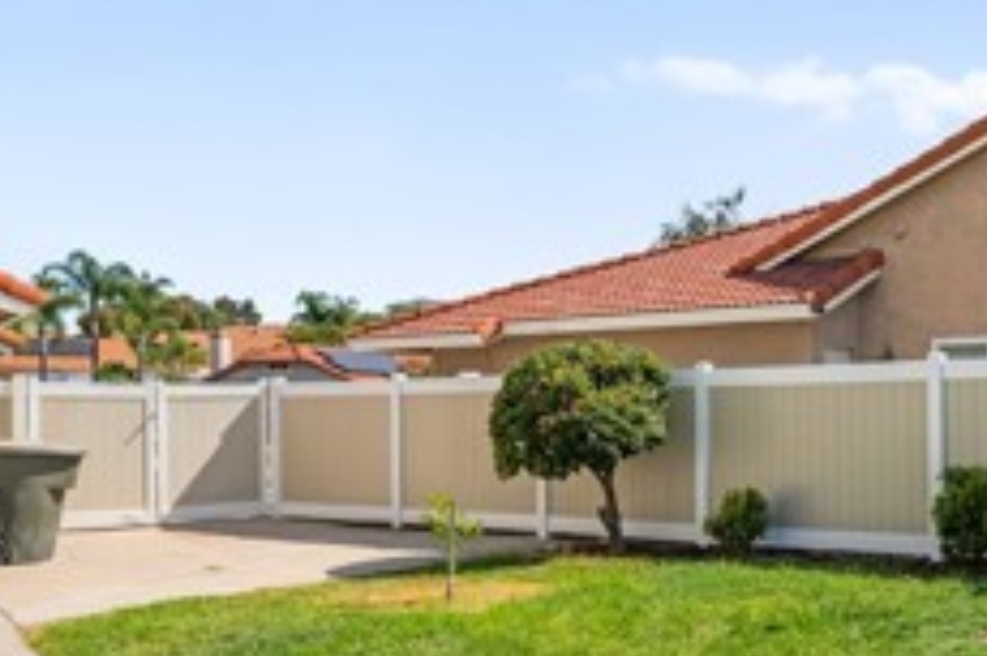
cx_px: 833
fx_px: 1068
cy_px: 371
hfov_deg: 46.2
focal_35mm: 39
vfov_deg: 34.1
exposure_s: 1/500
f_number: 8
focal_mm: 14
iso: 100
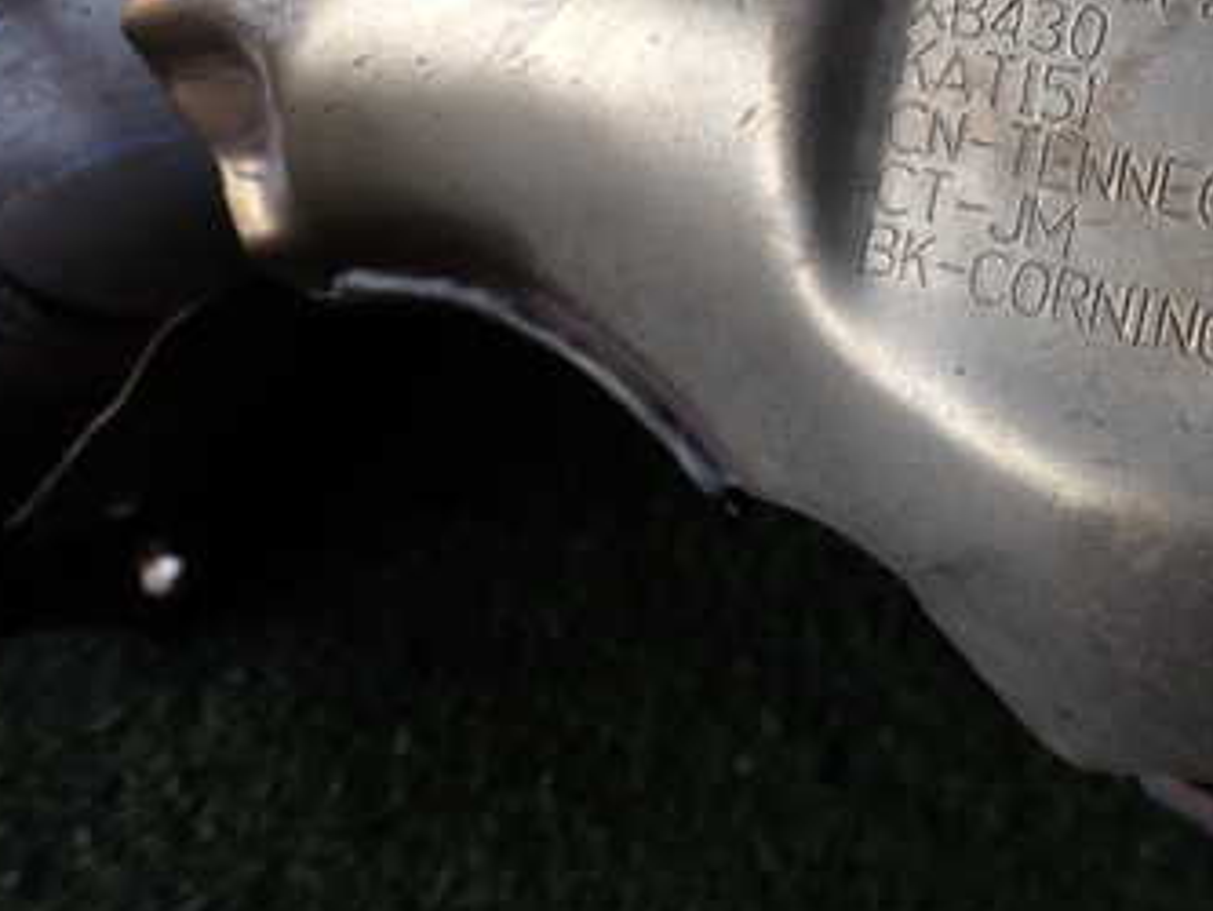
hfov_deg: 40.3
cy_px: 175
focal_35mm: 45
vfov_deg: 31.3
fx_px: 1577
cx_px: 980
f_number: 2.8
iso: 100
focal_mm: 4.5
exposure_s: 1/160
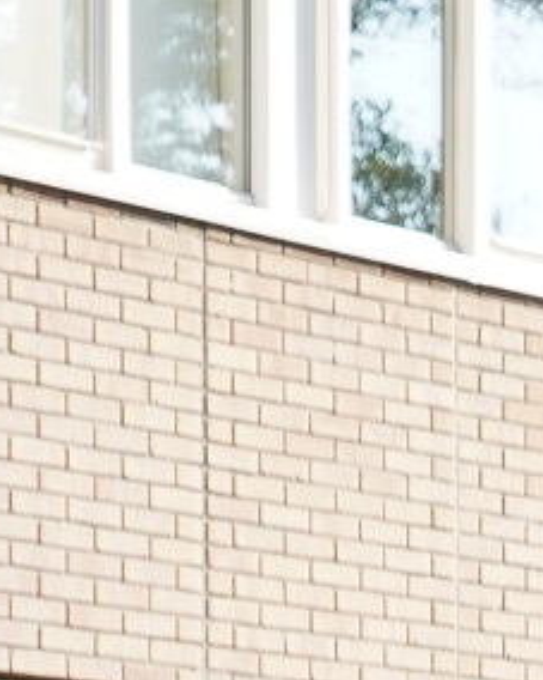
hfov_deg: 4.3
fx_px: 6633
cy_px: 1319
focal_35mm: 330
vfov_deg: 5.7
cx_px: 2265
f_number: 6.3
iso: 250
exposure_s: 1/200
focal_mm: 52
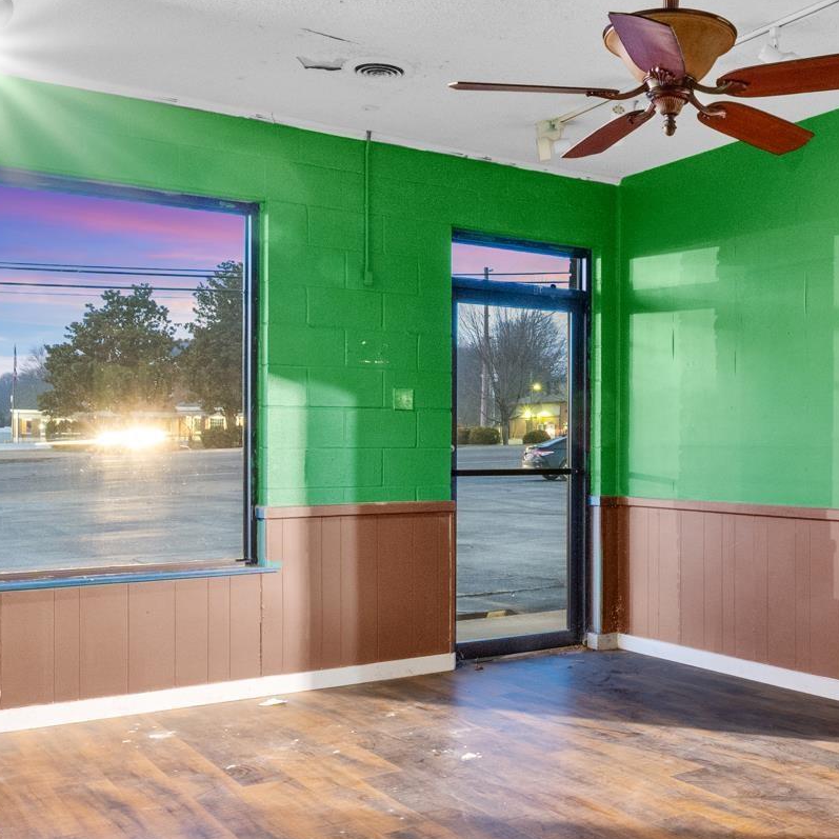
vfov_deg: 41.8
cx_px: 645
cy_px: 442
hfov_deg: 40.5
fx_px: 1097
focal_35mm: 40
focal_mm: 10
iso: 400
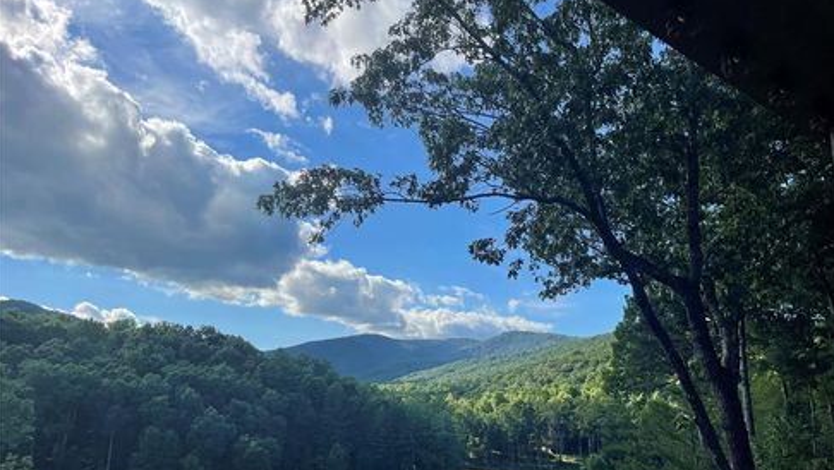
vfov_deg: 41.3
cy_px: 286
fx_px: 620
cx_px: 427
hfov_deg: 67.9
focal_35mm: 28
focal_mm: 5.1
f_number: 1.6
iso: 32
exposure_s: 1/4202
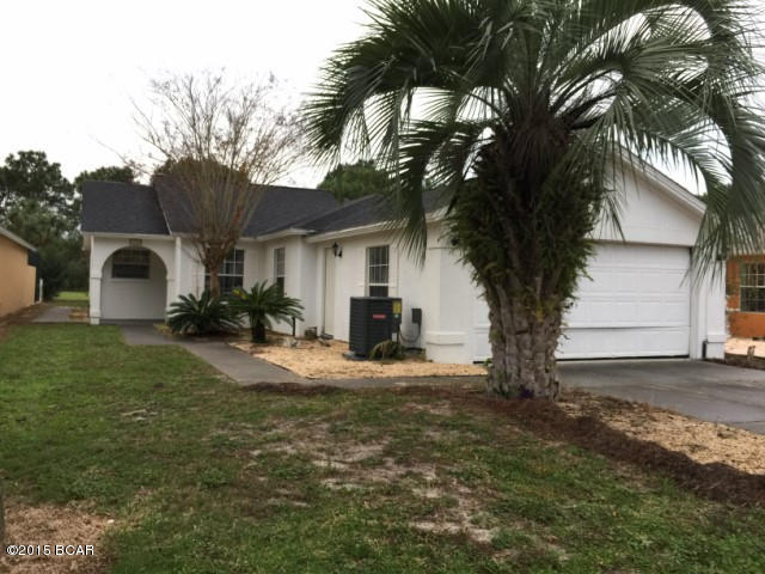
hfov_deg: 61.7
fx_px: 641
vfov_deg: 48.2
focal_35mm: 29
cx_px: 382
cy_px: 287
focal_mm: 4.15
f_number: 2.2
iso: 50
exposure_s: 1/30
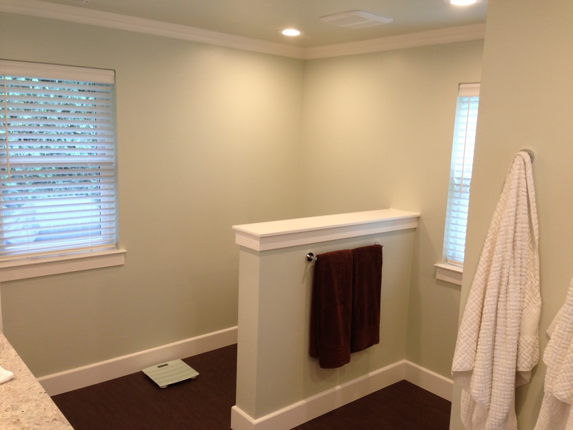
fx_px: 546
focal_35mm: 33
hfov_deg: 55.3
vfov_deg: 43.0
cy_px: 215
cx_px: 286
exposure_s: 1/24
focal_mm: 4.13
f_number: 2.4
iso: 64
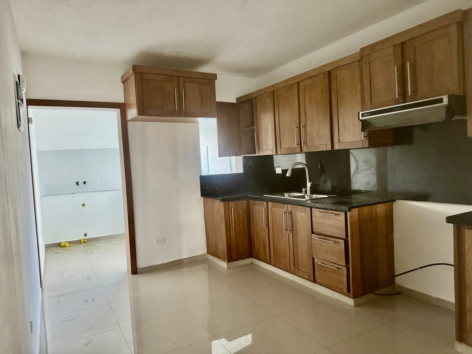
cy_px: 177
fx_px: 327
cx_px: 236
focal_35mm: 24
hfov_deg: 71.6
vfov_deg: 56.8
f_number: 1.78
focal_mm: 6.76
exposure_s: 1/44
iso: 800
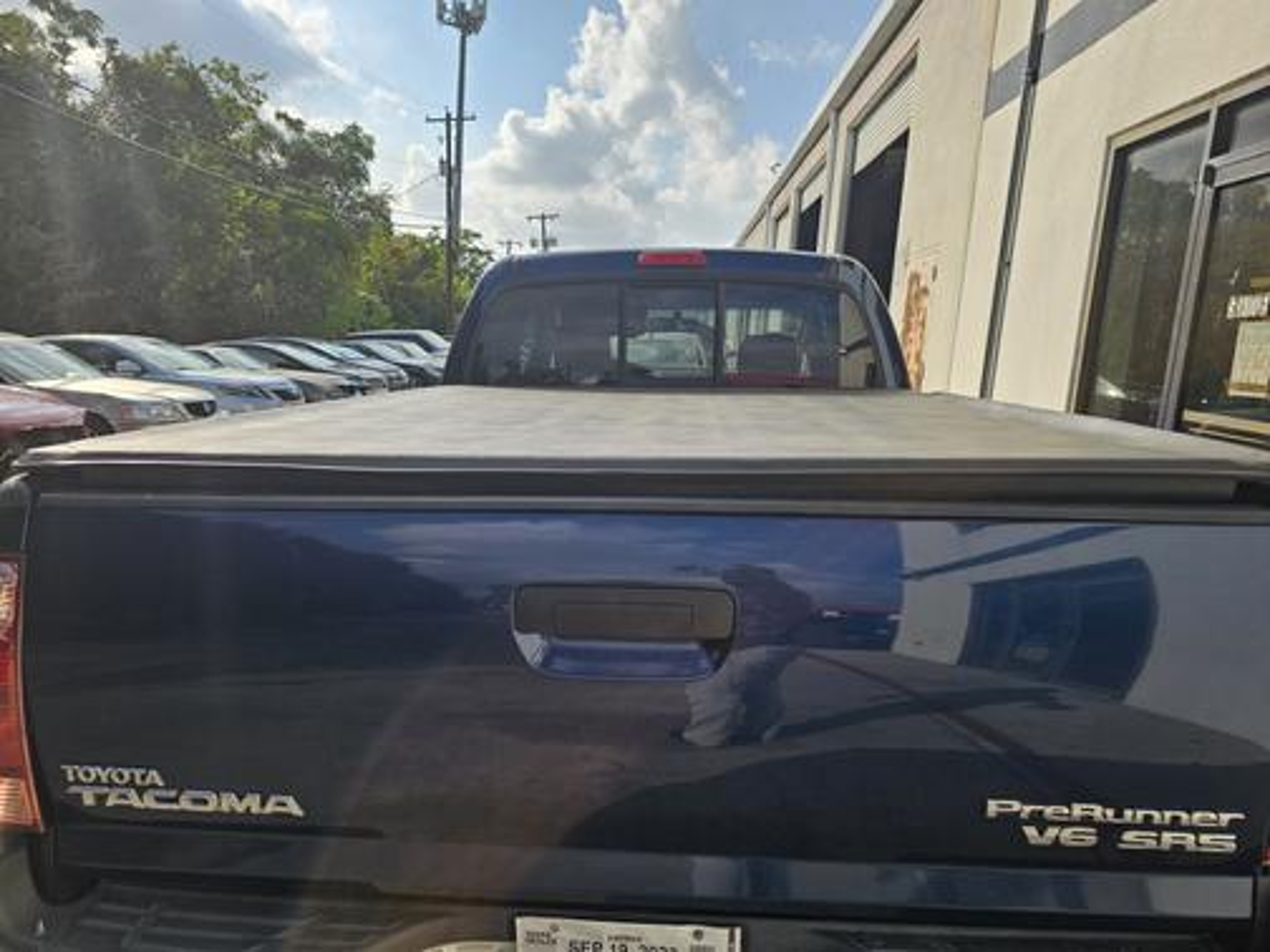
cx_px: 635
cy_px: 476
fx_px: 844
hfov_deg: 73.9
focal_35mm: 23
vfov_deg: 58.9
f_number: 1.7
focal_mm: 6.3
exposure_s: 1/1225
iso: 20
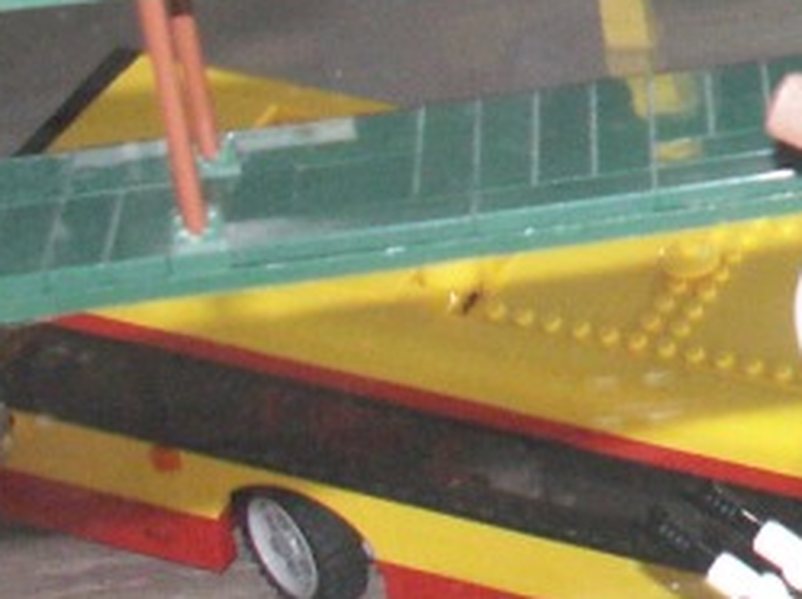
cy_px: -238
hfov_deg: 10.7
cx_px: 1633
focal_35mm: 169
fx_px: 3910
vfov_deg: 8.6
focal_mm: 5.86
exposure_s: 1/60
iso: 160
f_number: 2.8
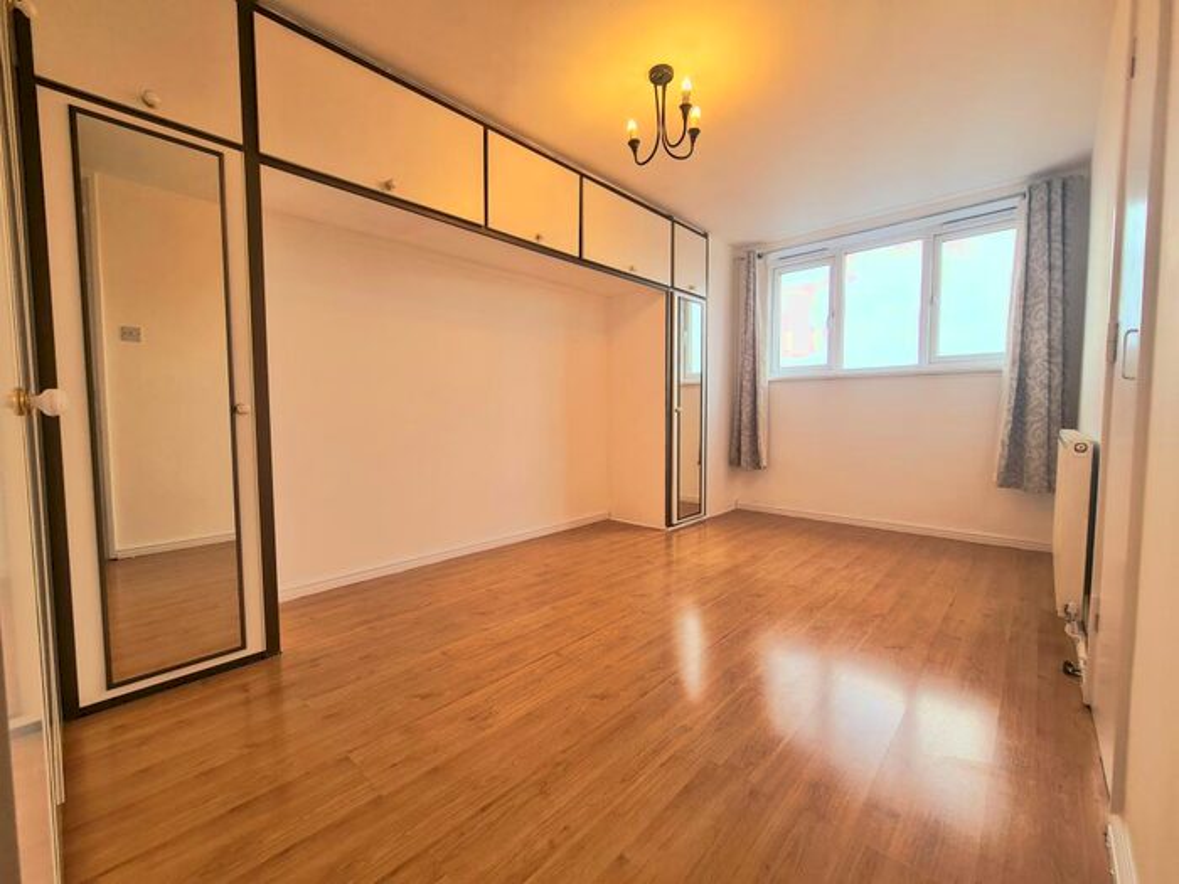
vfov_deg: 89.9
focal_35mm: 13
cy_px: 442
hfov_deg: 106.2
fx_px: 443
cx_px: 590
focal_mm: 2.22
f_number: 2.2
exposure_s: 1/123
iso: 64
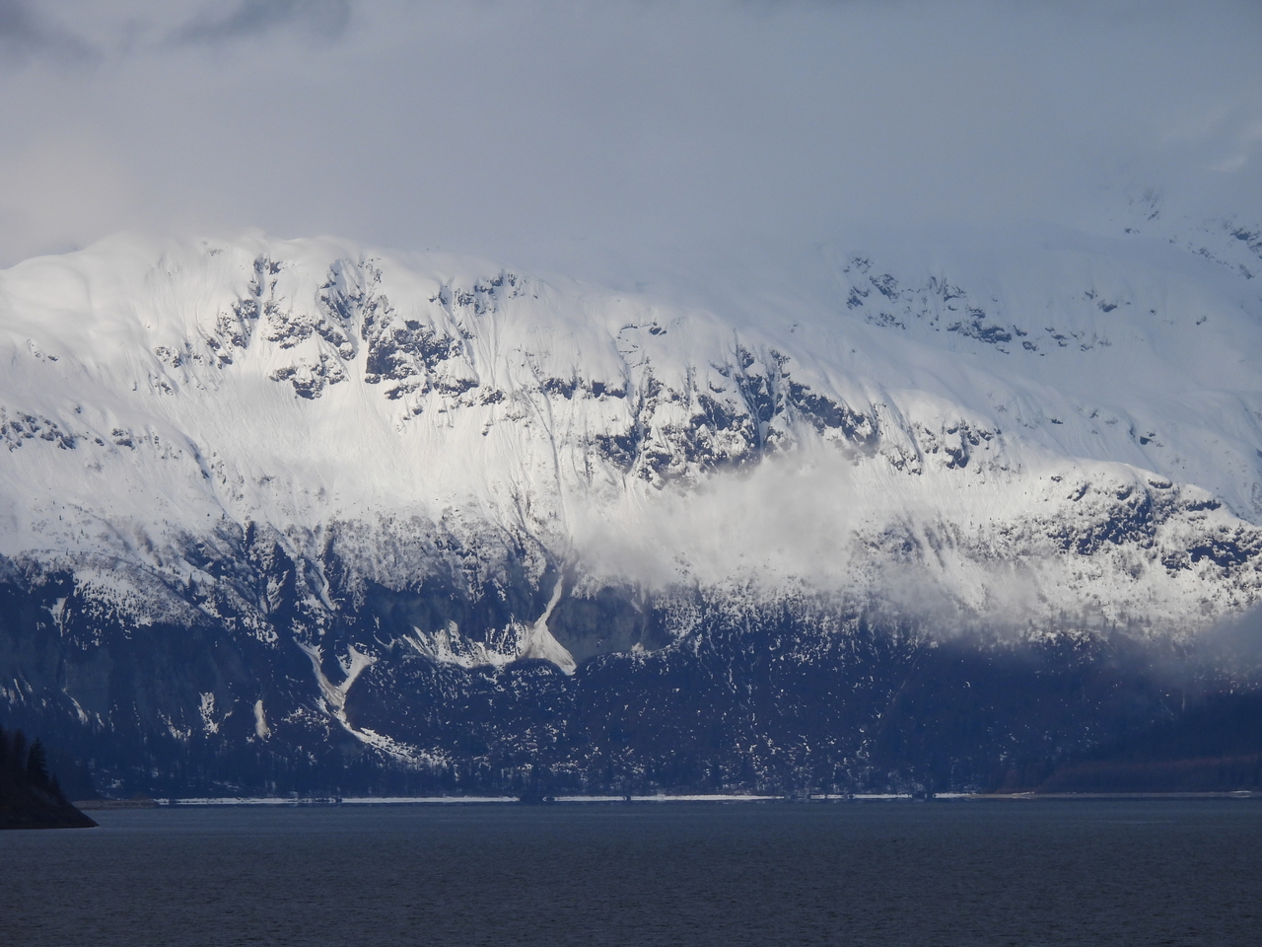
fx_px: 16406
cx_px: 631
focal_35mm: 450
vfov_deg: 3.3
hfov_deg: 4.4
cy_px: 474
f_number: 5
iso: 100
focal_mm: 80.3
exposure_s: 1/1000
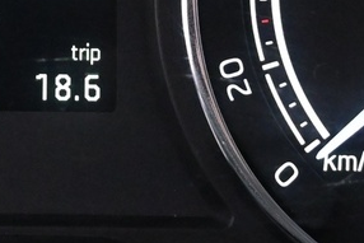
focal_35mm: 182
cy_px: -90
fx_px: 1845
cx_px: -88
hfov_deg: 11.0
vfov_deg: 7.4
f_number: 4
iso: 3200
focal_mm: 21.5
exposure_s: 1/30
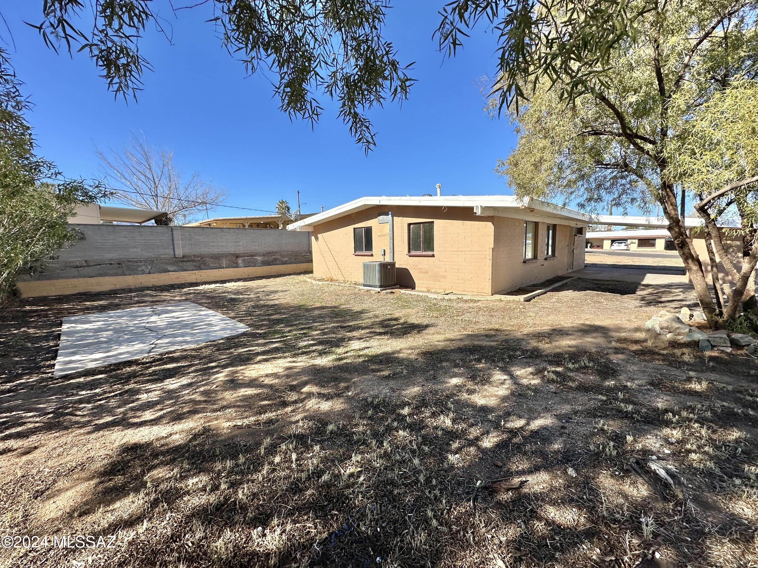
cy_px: 284
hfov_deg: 102.1
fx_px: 307
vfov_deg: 85.7
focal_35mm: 14
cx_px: 379
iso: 40
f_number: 2.2
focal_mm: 2.22
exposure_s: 1/1855
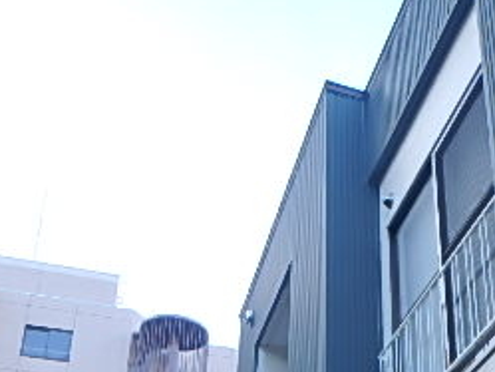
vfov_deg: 24.4
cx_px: 413
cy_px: 452
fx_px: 773
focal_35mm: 54
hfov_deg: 34.2
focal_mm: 3.7
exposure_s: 1/80
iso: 125
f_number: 3.5
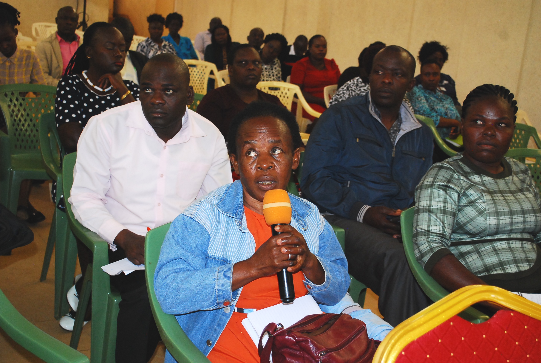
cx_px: 270
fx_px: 723
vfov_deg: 28.2
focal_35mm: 48
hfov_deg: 41.0
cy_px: 182
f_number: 5
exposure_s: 1/60
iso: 1000
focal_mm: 32
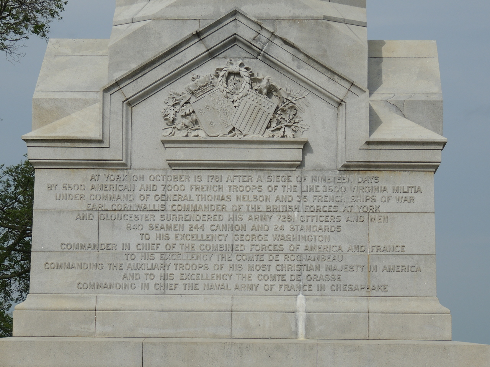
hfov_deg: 12.7
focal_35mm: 155
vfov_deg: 9.6
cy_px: 184
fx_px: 2194
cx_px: 245
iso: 100
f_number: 4.4
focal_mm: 27.6
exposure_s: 1/1250
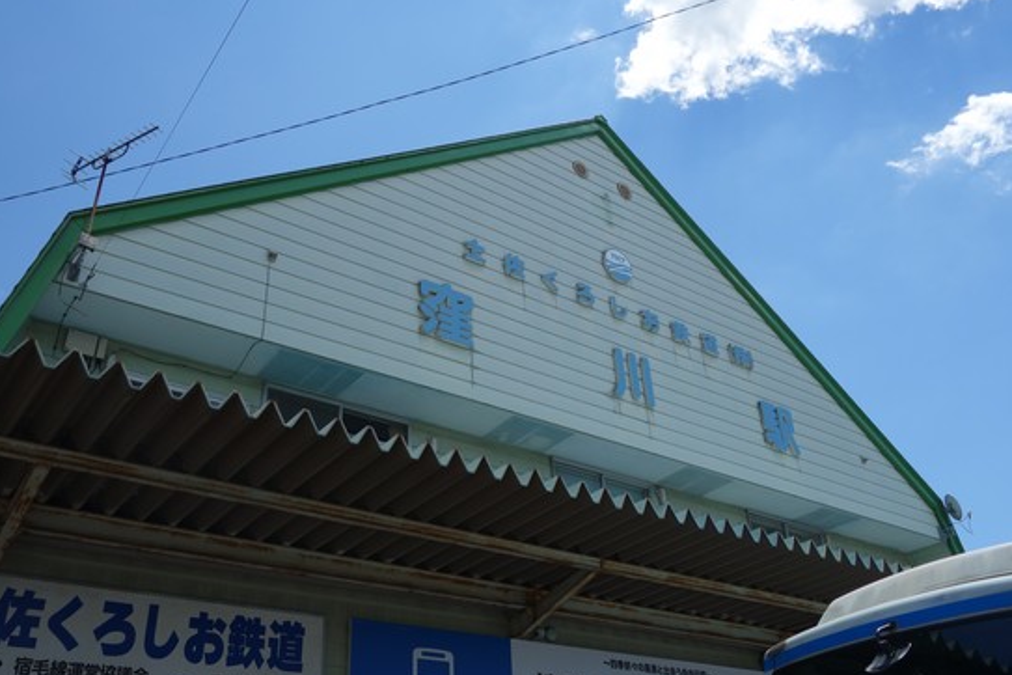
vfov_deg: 39.9
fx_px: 928
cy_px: 290
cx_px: 496
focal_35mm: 33
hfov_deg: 57.2
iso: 125
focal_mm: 10.4
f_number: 5.6
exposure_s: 1/640
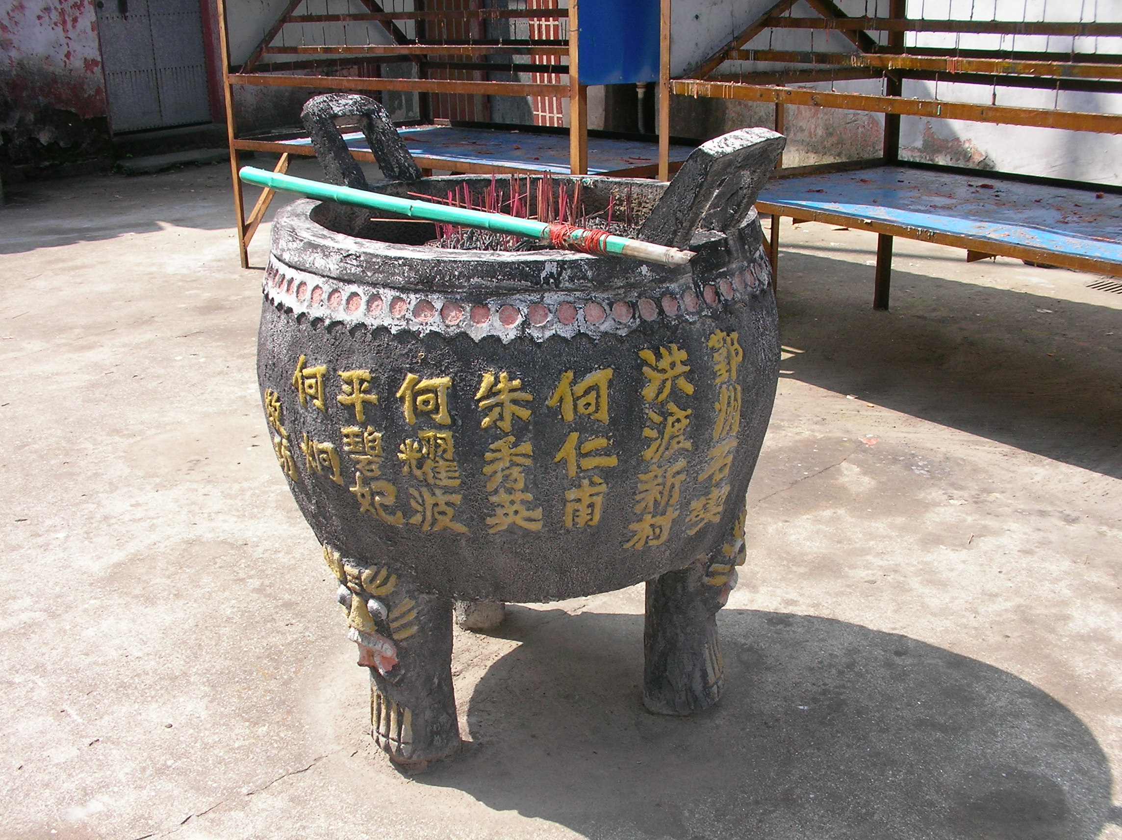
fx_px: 1231
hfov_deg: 49.0
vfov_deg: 37.7
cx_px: 561
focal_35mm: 38
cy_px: 420
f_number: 4
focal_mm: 5.8
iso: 71
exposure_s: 1/393
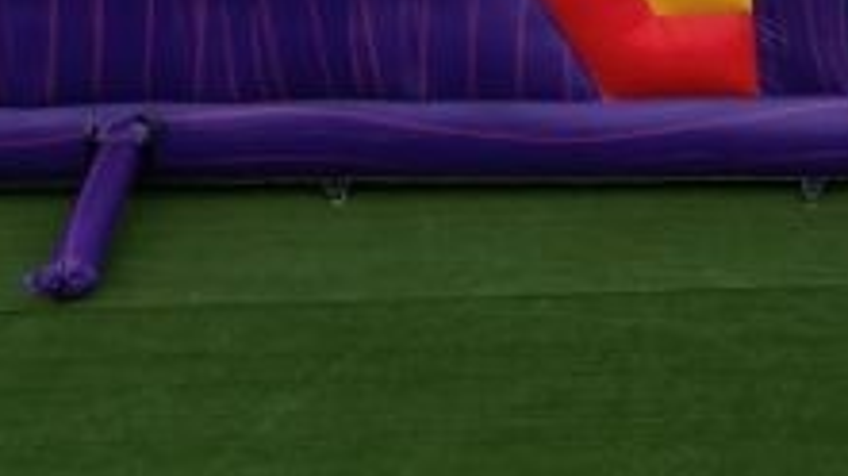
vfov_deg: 9.3
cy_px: -537
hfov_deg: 17.2
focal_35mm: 121
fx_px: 2719
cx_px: 909
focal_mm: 6.72
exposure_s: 1/2000
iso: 110
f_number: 1.7
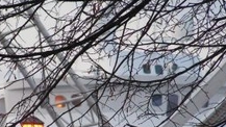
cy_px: 94
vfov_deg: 2.1
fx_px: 3445
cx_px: 96
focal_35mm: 575
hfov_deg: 3.8
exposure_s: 1/125
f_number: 3.2
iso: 200
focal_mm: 38.1
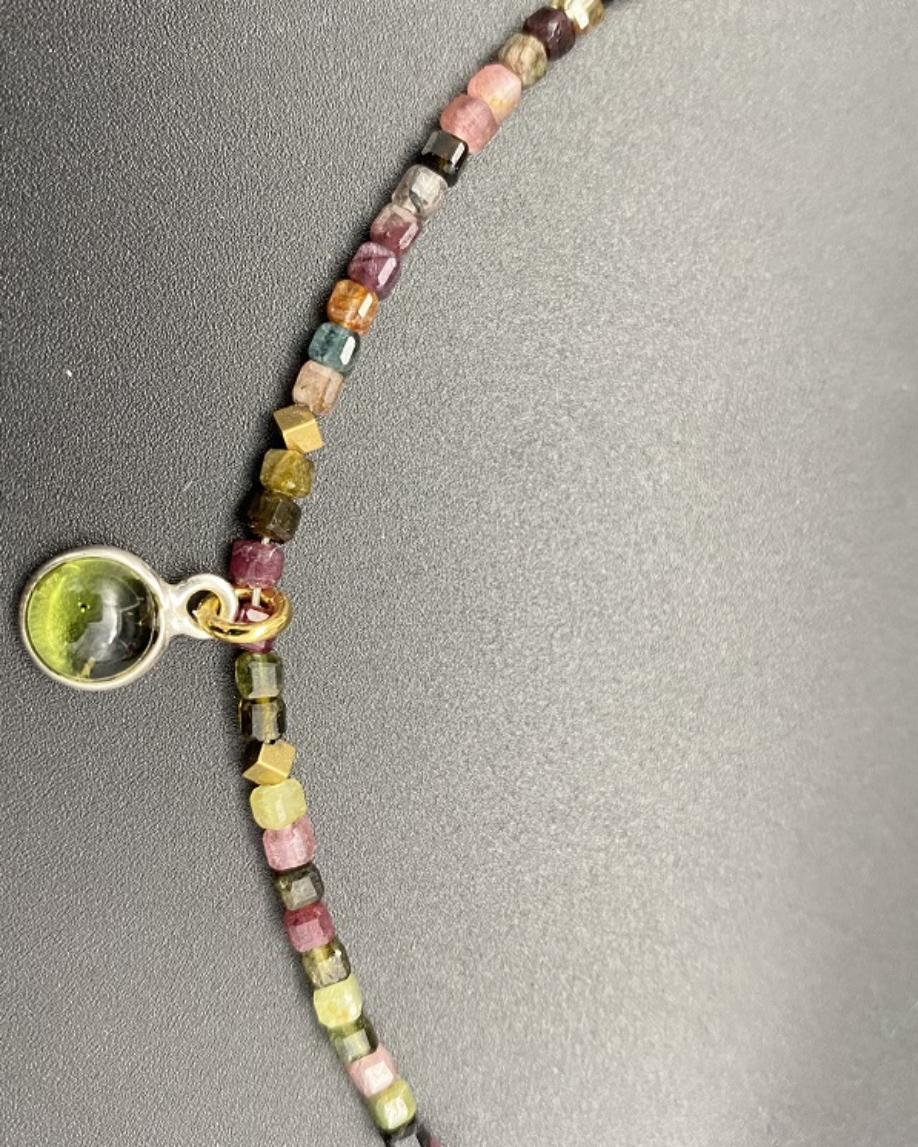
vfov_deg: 52.8
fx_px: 1154
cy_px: 572
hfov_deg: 43.4
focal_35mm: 34
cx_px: 460
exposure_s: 1/50
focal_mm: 4.25
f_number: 1.8
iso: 125
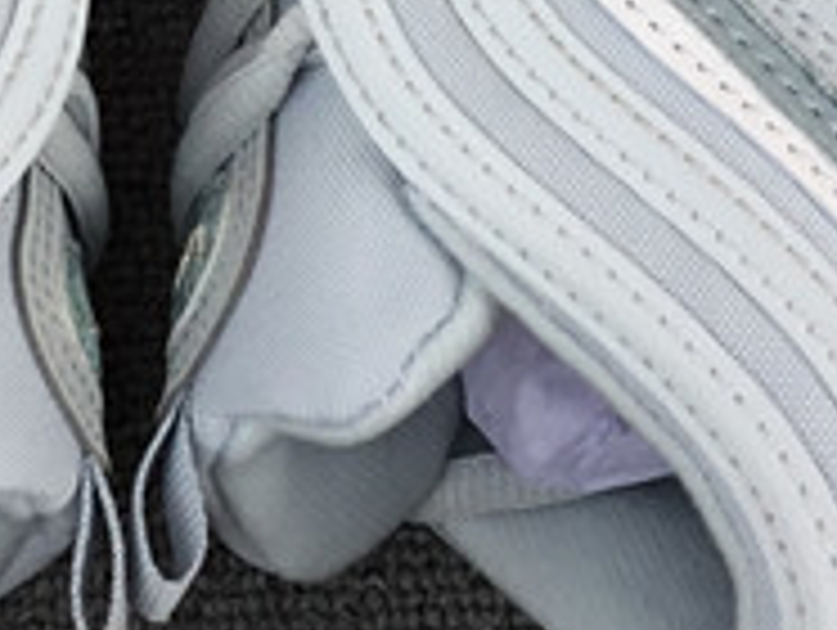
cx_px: 81
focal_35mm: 150
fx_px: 3632
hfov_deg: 13.0
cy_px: -128
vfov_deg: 9.8
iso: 25
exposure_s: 1/100
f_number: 2.4
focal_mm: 3.3
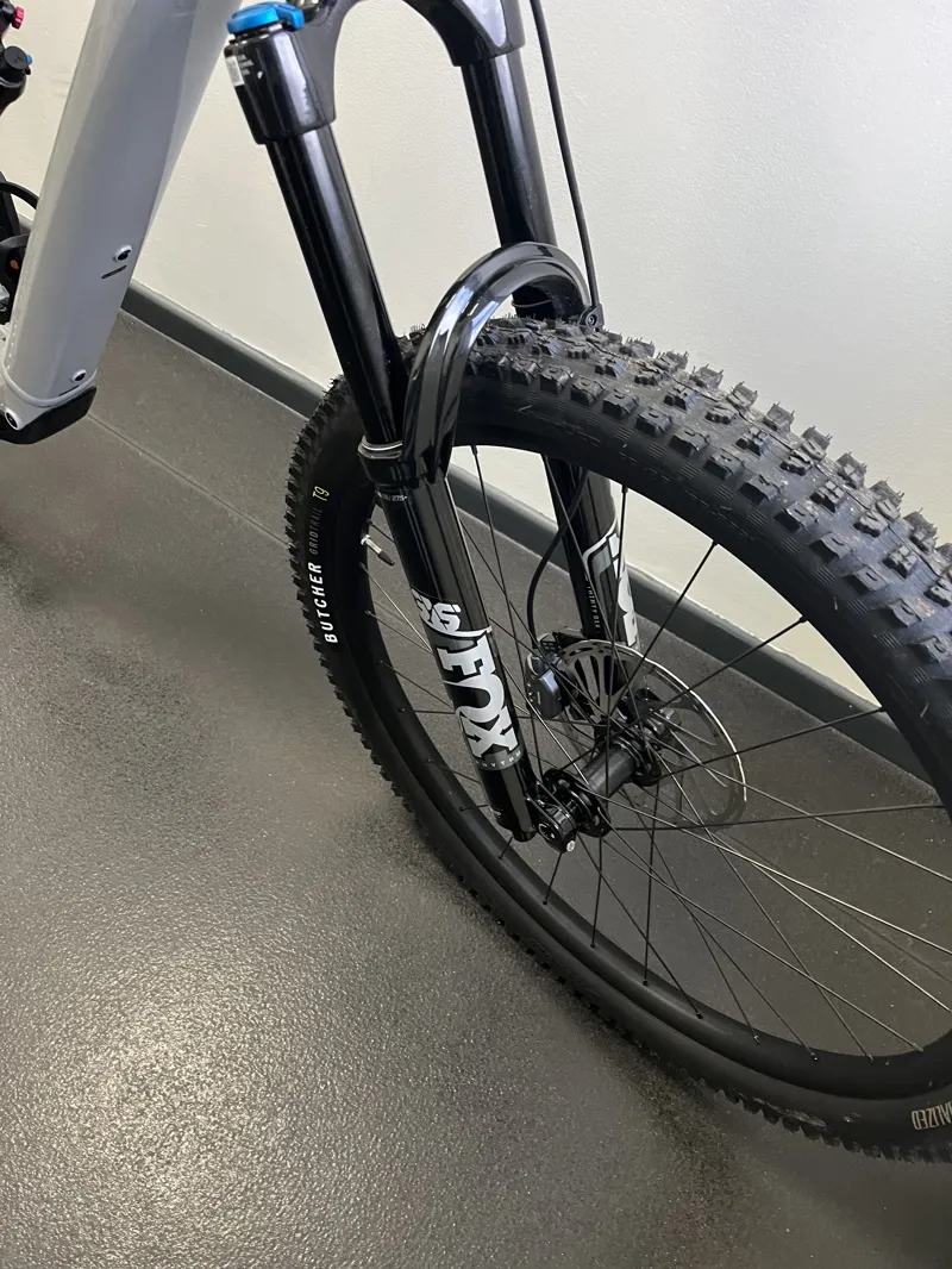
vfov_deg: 67.3
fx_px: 953
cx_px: 476
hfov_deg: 53.1
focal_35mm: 26
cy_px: 634
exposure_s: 1/50
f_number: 1.6
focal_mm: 5.1
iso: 250
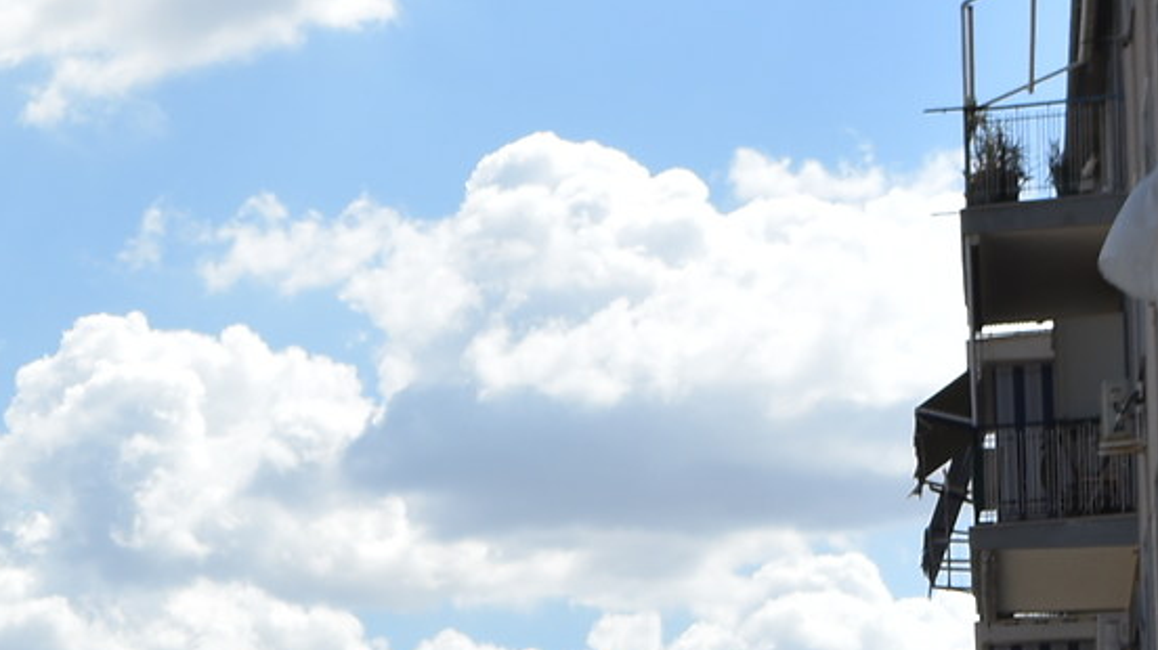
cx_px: -648
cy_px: 1036
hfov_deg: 13.0
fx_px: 4758
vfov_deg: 7.7
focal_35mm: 155
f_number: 10
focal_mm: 34
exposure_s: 1/400
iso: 200
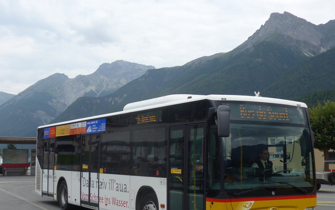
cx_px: 184
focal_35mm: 57
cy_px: 120
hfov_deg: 35.7
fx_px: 520
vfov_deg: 22.7
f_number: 2.8
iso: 80
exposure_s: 1/1300
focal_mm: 8.4
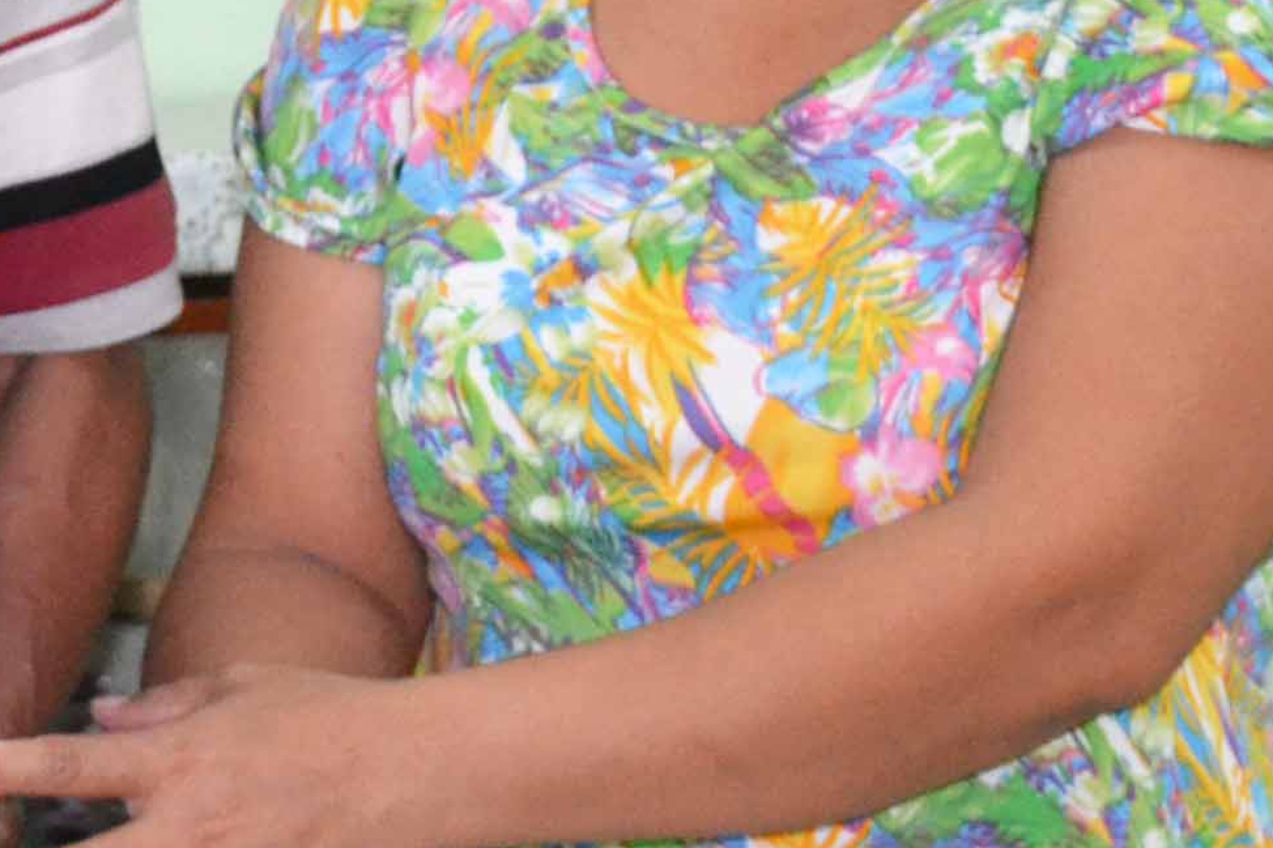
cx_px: -370
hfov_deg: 9.5
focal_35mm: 213
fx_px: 7530
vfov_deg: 6.4
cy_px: -123
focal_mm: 30
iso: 2000
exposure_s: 1/60
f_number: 4
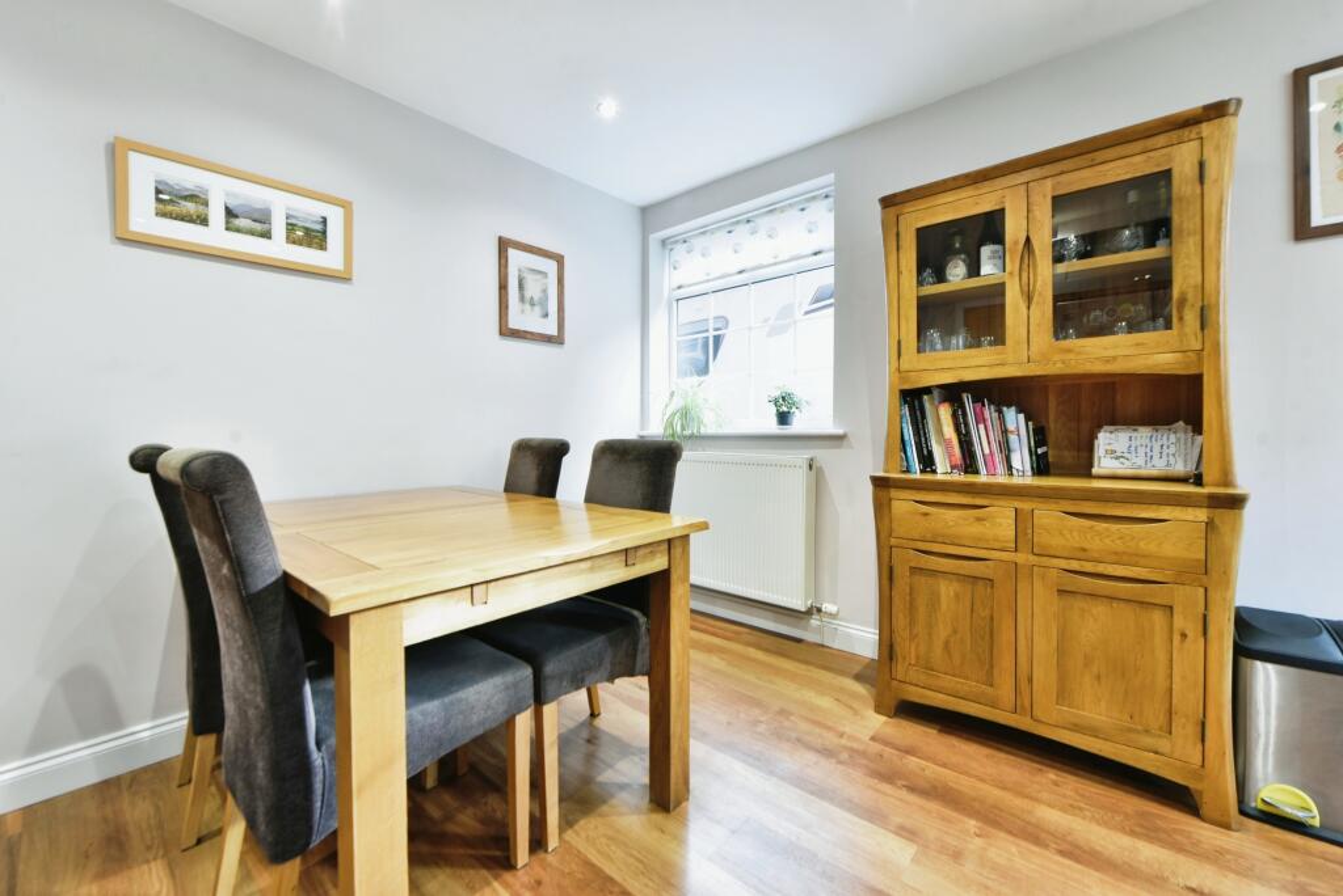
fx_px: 523
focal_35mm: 14
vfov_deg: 81.3
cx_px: 672
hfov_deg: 104.2
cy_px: 448
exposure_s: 1/13
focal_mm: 14
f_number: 8
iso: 800
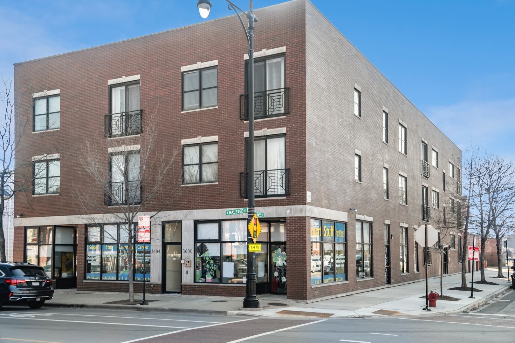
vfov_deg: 35.9
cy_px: 172
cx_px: 258
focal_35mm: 37
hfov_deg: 51.9
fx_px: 529
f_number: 8
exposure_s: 1/60
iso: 200
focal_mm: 37
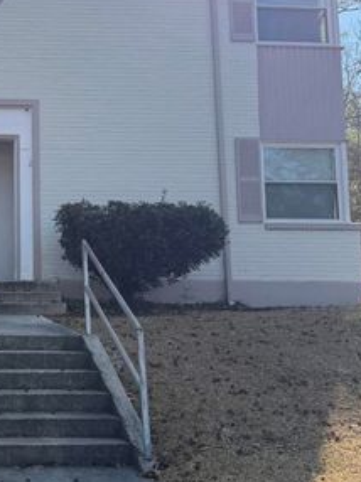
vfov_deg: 34.3
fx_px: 780
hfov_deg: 24.4
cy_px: 217
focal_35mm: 56
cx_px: -34
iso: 100
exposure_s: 1/2801
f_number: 1.78
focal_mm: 6.76
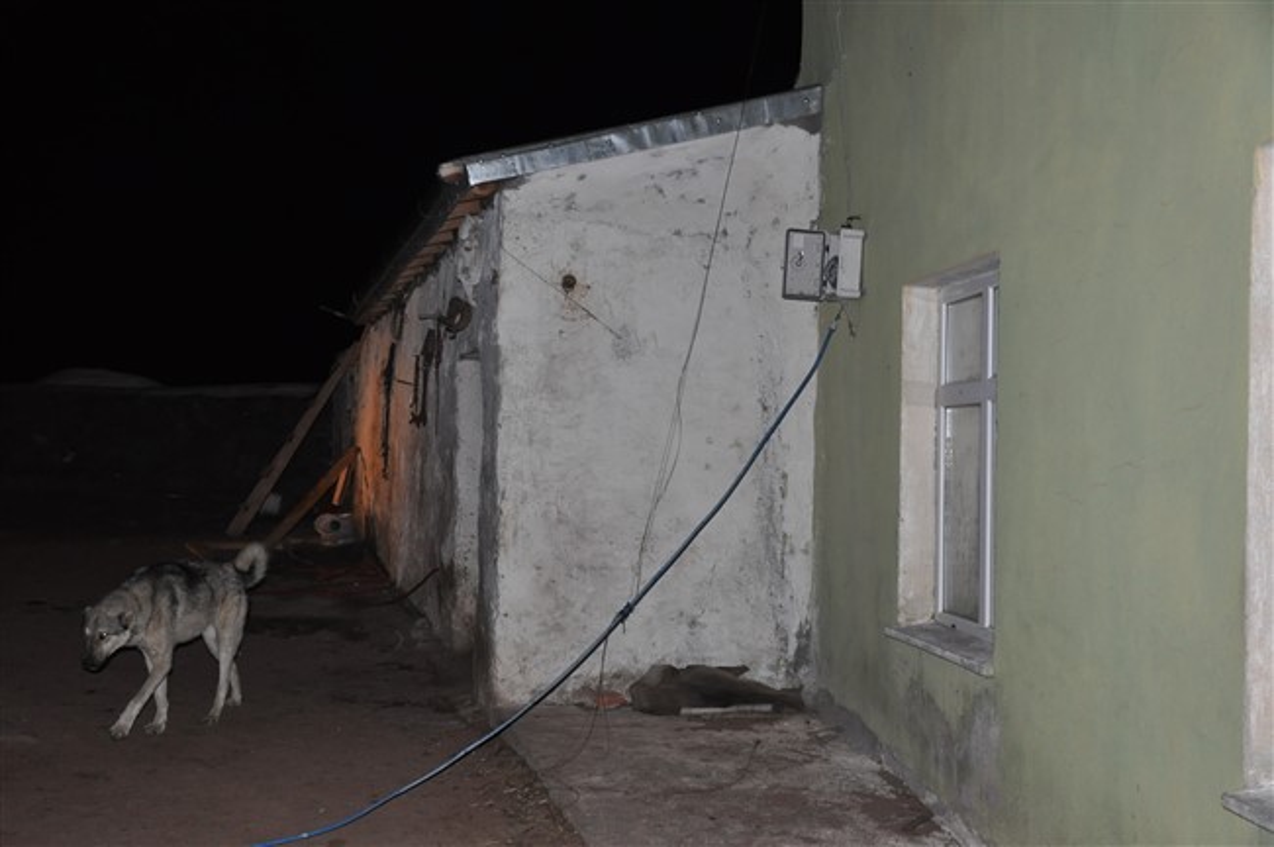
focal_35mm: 42
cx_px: 637
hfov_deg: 46.4
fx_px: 1485
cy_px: 424
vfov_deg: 31.8
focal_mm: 28
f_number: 4.2
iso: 1000
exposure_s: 1/60
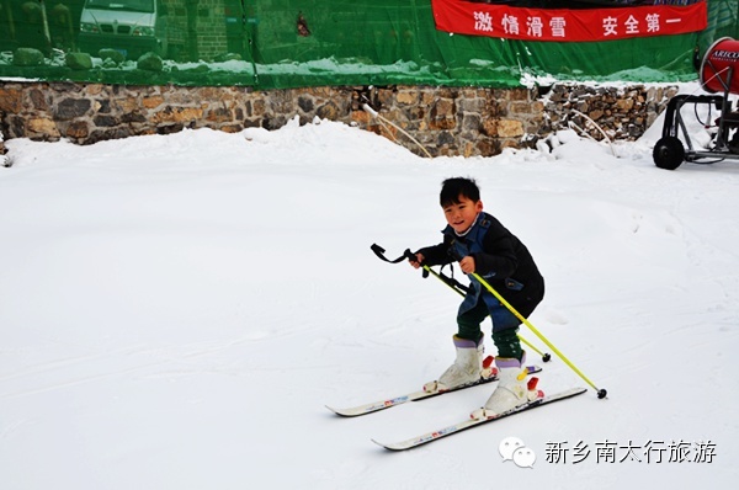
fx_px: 738
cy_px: 245
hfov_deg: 53.2
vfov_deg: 36.8
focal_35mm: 36
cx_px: 370
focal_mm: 24
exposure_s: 1/250
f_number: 8
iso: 100
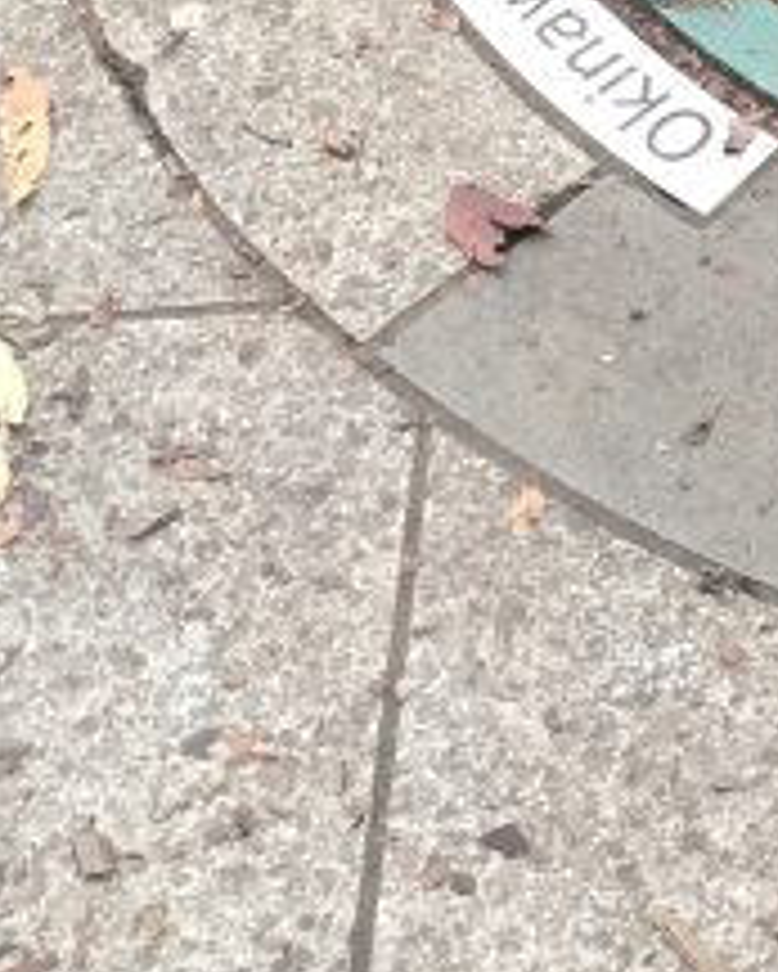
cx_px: 1322
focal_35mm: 127
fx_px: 3653
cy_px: -675
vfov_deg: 13.8
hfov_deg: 11.4
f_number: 2.2
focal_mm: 4.15
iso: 25
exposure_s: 1/40
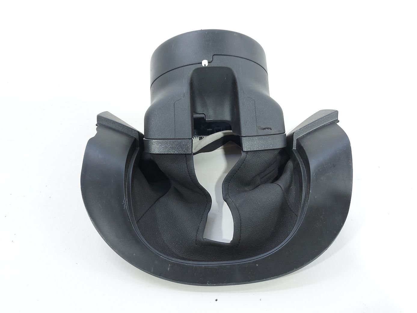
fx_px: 289
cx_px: 208
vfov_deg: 56.8
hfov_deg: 71.6
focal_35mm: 24
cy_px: 156
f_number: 1.8
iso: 125
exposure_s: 1/50
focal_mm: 5.23
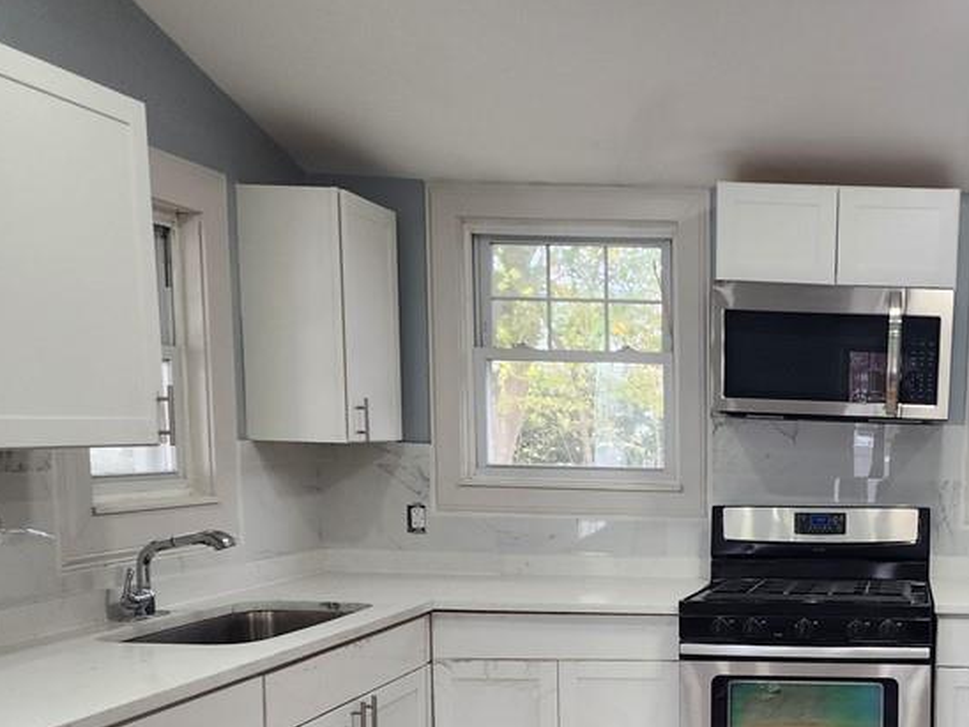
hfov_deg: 40.6
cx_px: 868
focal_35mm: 43
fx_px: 1204
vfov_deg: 32.6
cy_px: 589
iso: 200
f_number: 1.8
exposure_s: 1/120
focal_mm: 6.4
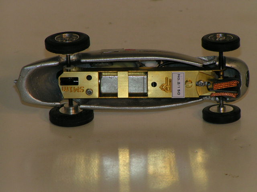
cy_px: 96
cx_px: 128
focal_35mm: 326
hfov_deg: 6.1
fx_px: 2420
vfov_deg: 4.6
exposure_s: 1/400
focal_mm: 49.8
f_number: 5.6
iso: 100
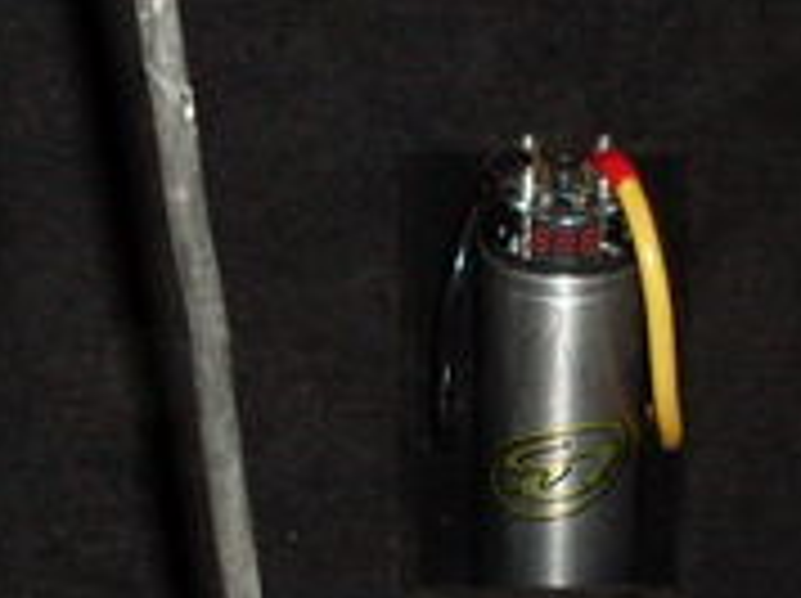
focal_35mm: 137
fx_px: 3166
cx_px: 477
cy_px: 602
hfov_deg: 14.4
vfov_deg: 10.7
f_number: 2.8
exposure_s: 1/45
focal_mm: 6.3
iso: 100
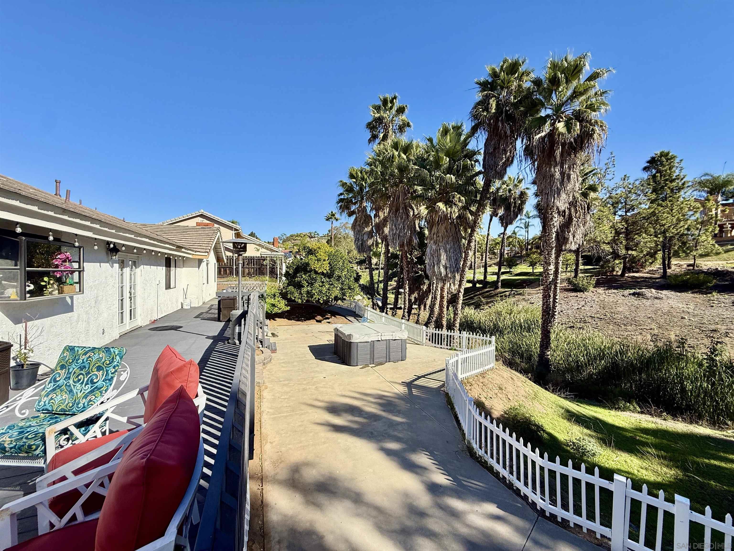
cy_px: 276
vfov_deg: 85.7
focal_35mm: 14
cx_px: 367
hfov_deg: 102.1
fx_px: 297
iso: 64
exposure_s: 1/1431
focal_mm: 2.22
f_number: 2.2
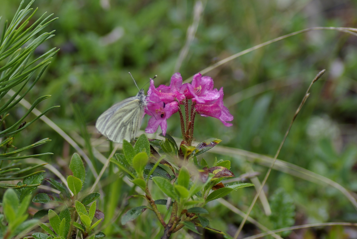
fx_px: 2253
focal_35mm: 227
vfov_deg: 6.1
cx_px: 154
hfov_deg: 9.1
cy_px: 99
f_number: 3.5
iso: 100
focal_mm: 90
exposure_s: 1/200
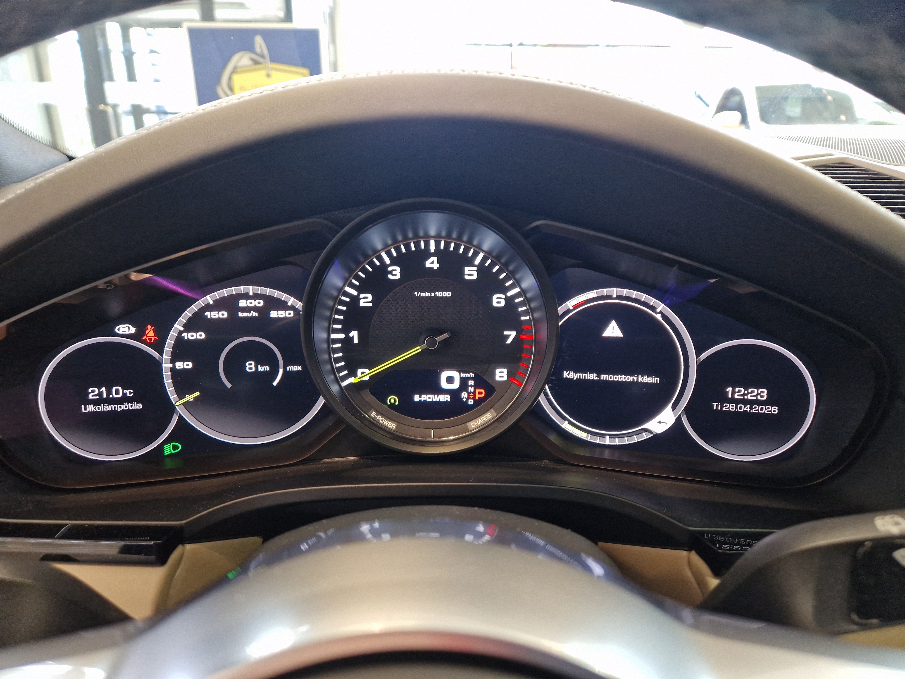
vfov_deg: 58.9
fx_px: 601
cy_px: 340
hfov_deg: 73.9
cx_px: 452
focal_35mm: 23
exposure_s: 1/100
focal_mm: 5.4
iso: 50
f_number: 1.8
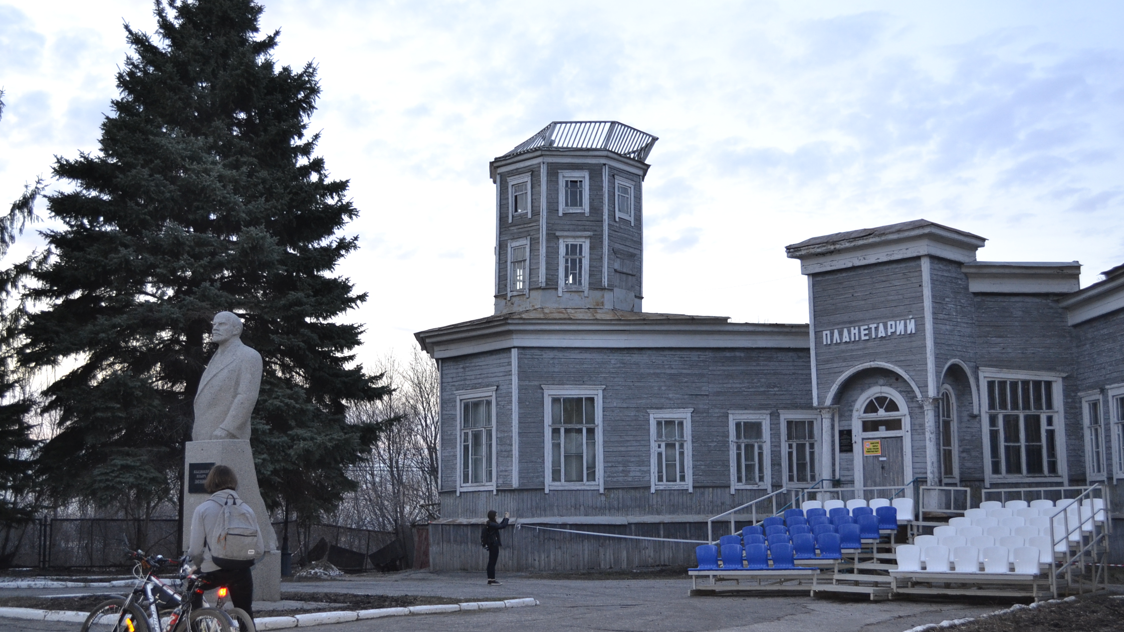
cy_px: 340
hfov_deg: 45.5
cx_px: 560
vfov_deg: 26.5
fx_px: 1341
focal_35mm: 45
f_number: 4.5
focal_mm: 28
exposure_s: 1/60
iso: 800
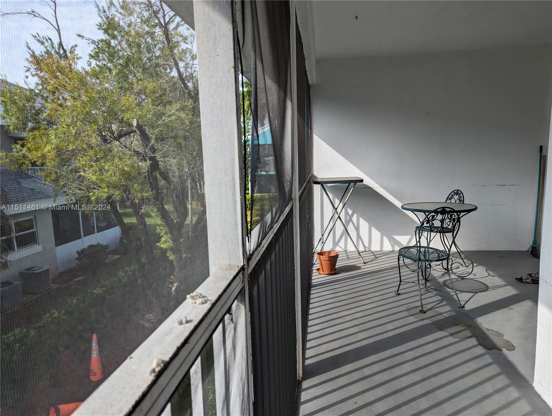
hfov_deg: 71.5
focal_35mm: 24
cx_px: 276
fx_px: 383
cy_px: 208
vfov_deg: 56.9
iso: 47
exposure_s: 1/935
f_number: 1.85
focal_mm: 6.81
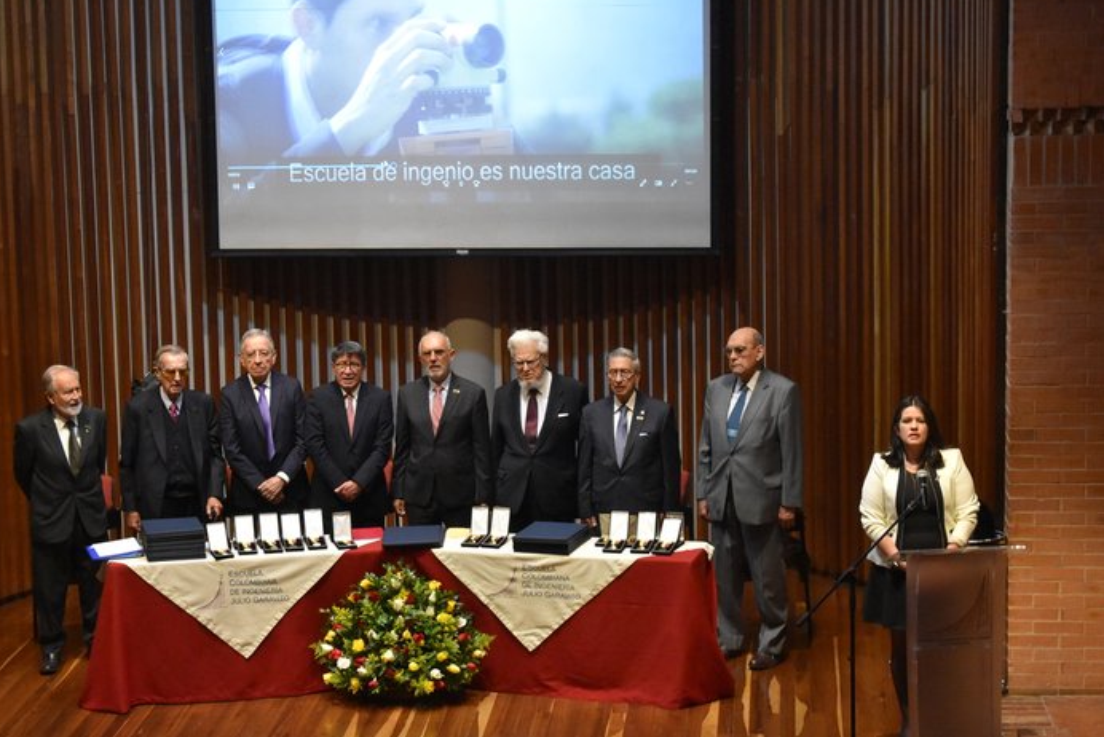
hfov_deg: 22.5
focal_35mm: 91
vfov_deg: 15.1
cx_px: 504
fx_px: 2778
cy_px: 336
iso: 5000
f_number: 5.6
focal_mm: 55
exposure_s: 1/60
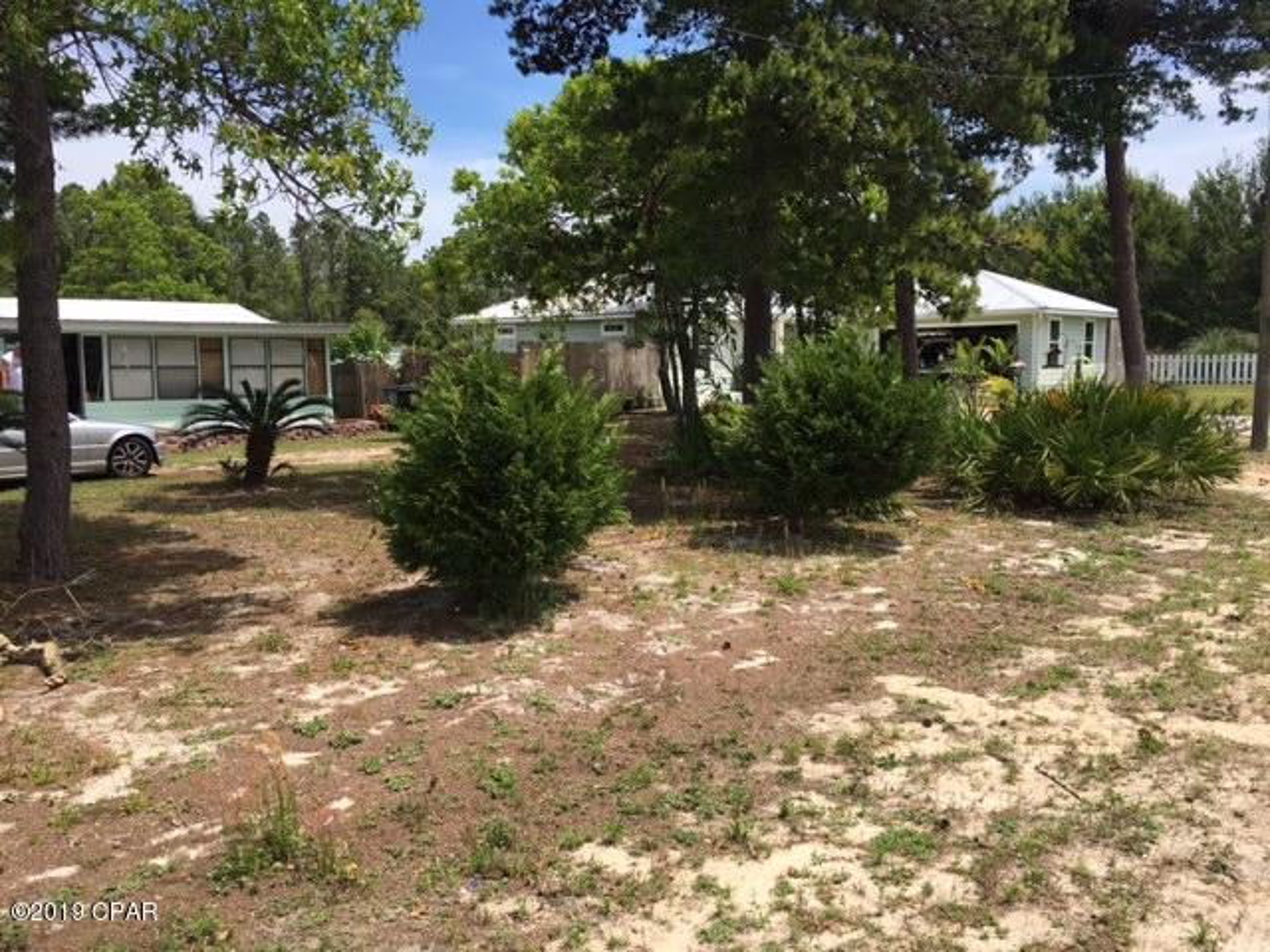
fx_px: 1064
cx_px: 635
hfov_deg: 61.7
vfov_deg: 48.2
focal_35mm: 29
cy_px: 476
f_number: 2.2
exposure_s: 1/1241
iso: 25
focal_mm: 4.15
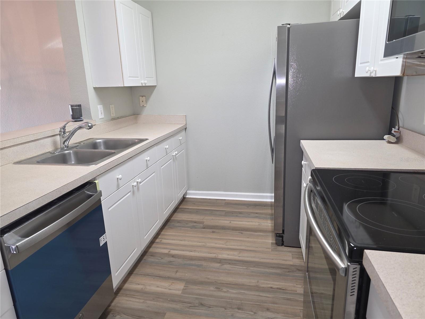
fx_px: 282
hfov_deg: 73.9
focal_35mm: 23
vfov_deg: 58.9
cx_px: 212
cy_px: 160
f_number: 1.7
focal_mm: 6.3
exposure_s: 1/40
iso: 100
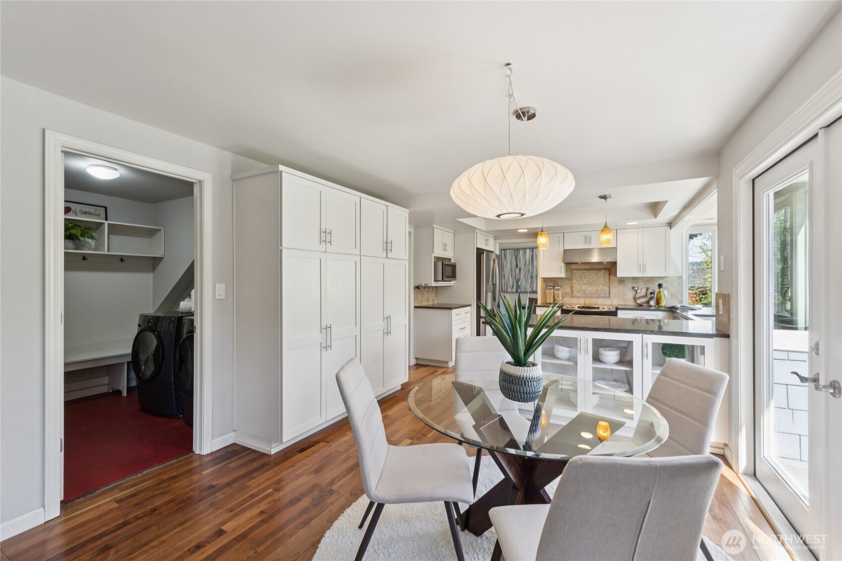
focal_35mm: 15
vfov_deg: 77.3
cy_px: 280
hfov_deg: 100.4
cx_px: 421
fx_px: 351
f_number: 9
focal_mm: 10
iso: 250
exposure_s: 1/13
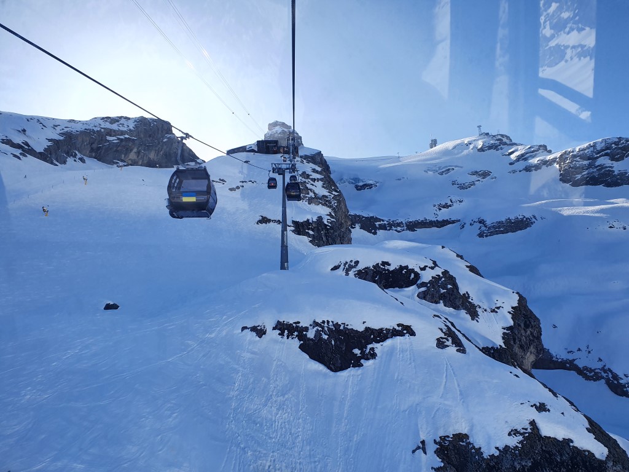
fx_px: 472
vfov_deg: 53.1
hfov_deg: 67.3
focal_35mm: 26
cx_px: 314
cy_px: 236
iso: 50
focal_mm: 4.32
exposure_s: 1/828
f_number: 2.4
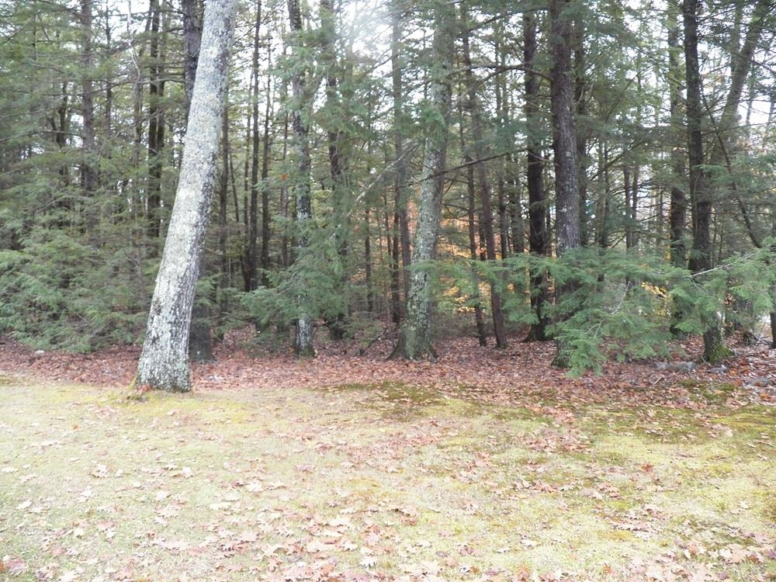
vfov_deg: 49.7
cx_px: 388
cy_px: 291
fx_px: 628
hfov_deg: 63.4
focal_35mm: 28
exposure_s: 1/80
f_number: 2.8
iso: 125
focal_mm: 4.9
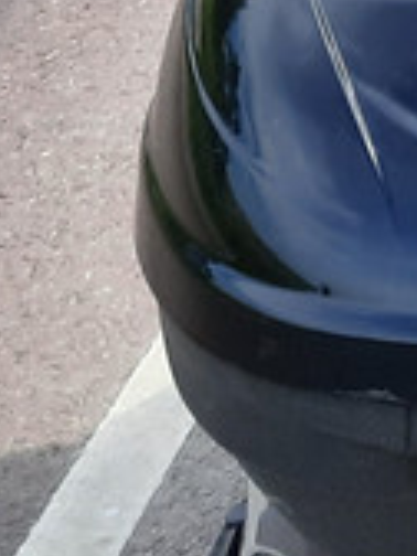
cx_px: 1011
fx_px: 2554
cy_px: -569
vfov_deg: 11.2
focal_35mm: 159
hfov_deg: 8.5
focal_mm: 4.6
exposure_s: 1/756
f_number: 2
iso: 32
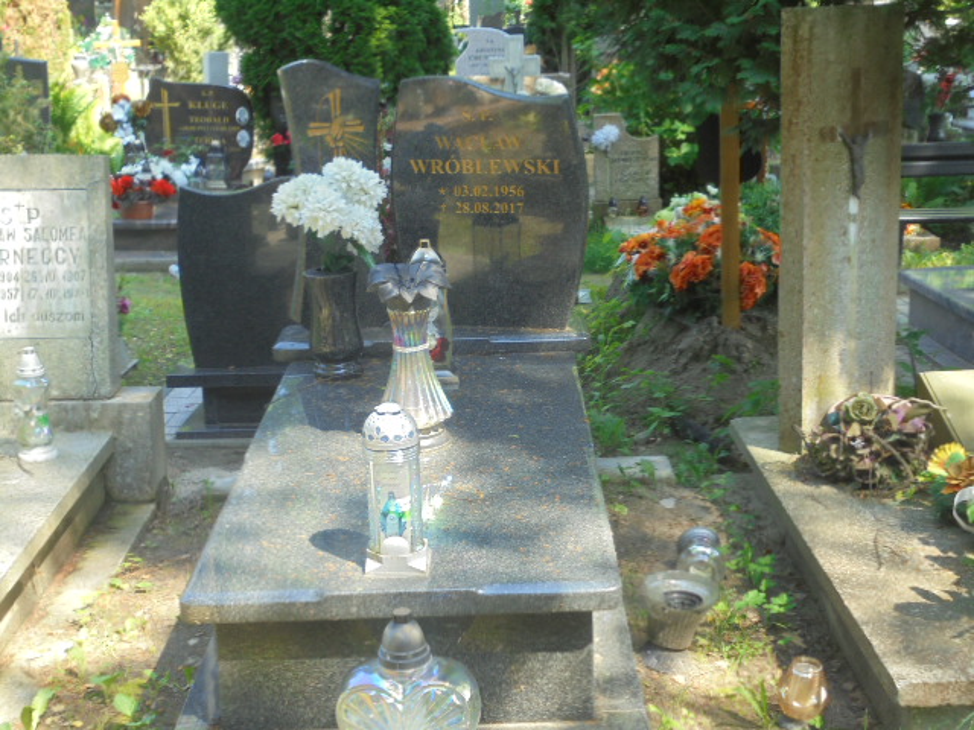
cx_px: 487
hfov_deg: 38.9
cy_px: 365
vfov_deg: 29.7
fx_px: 1379
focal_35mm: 49
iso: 100
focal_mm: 8.9
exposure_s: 1/60
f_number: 4.8
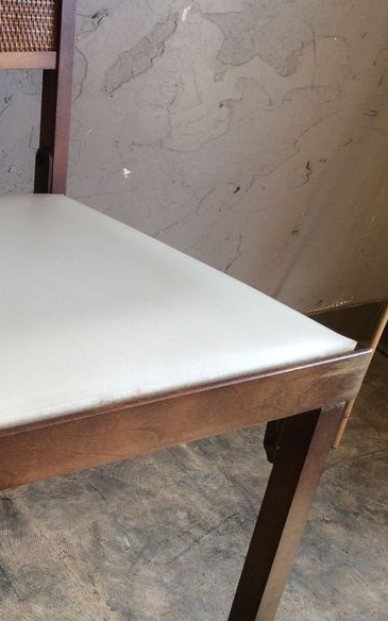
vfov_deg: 41.1
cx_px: -28
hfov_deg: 24.7
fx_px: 829
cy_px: 314
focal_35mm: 49
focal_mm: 4.12
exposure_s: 1/120
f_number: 2.2
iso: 64
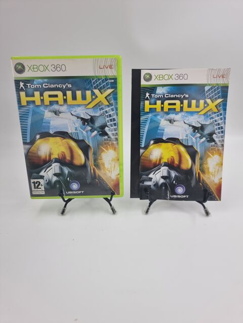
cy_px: 162
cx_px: 122
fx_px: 225
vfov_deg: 71.6
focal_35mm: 24
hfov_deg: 56.8
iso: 50
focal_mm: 6.7
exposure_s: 1/120
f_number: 1.8
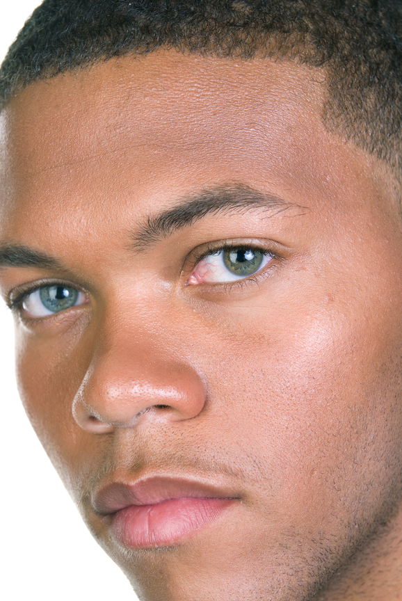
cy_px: 300
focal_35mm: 105
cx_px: 201
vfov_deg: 19.4
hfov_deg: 13.1
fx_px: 1754
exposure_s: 1/80
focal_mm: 70
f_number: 6.3
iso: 100
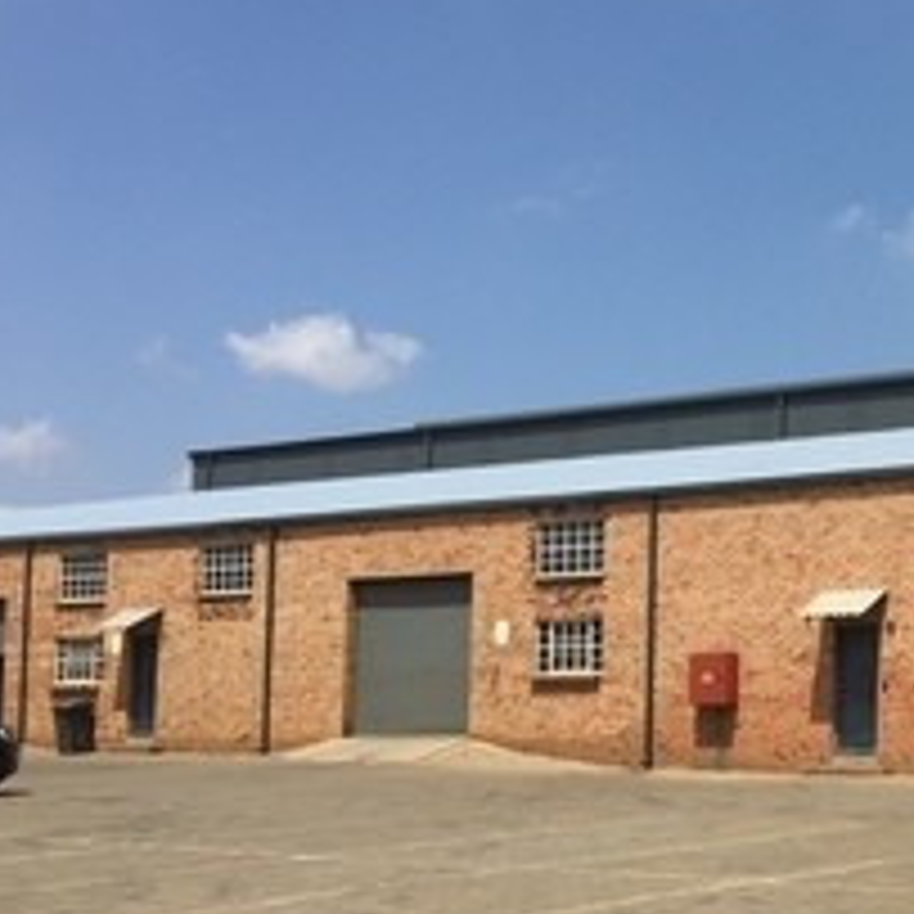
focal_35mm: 63
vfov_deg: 27.2
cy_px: 601
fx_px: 1882
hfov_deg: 25.1
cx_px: 1036
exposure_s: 1/3300
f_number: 2.2
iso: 32
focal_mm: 4.15
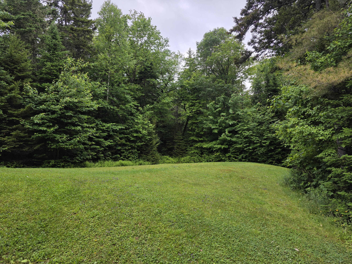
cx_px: 176
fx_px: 234
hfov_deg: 73.9
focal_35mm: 23
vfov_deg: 58.9
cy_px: 132
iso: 80
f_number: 1.7
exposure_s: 1/2490
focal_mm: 6.3
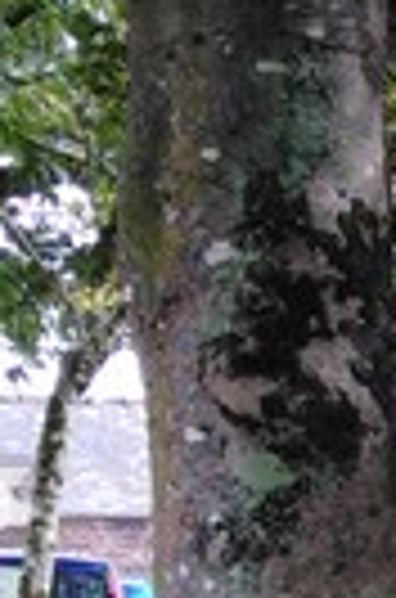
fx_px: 2703
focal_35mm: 163
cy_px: 607
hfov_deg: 7.0
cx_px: 1422
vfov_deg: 12.5
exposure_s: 1/139
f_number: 2.2
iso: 100
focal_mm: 3.46
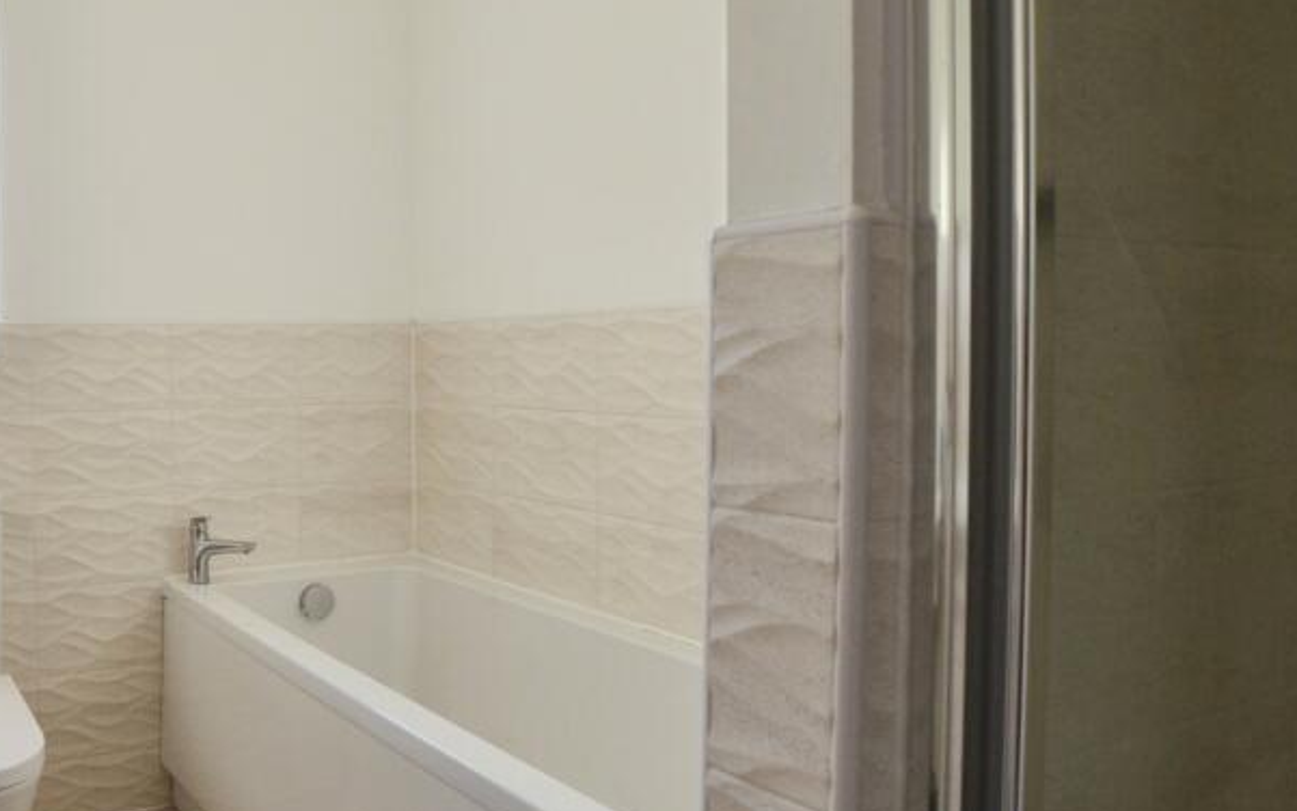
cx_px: 199
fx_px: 919
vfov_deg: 47.5
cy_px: 469
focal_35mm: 26
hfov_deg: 62.3
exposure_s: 1/80
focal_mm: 10
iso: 400
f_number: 4.5
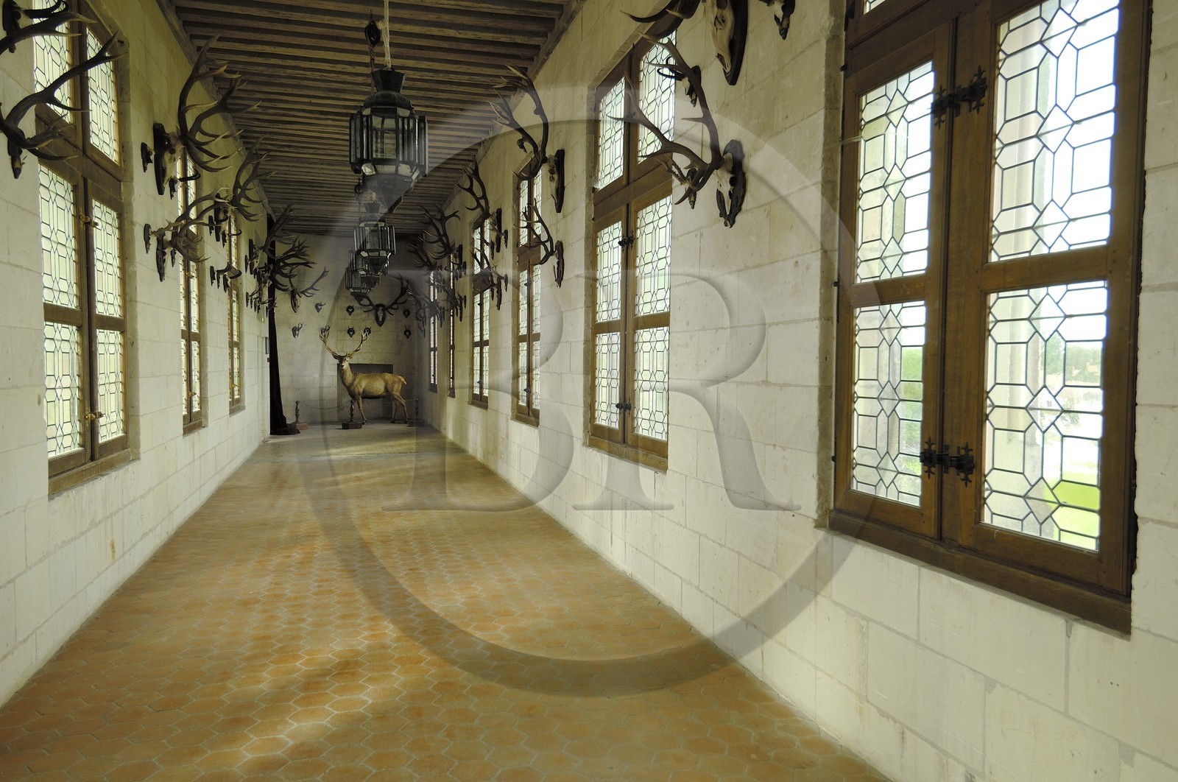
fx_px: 833
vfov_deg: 50.3
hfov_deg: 70.5
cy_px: 391
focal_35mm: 26
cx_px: 589
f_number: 5
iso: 100
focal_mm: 17
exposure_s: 1/45
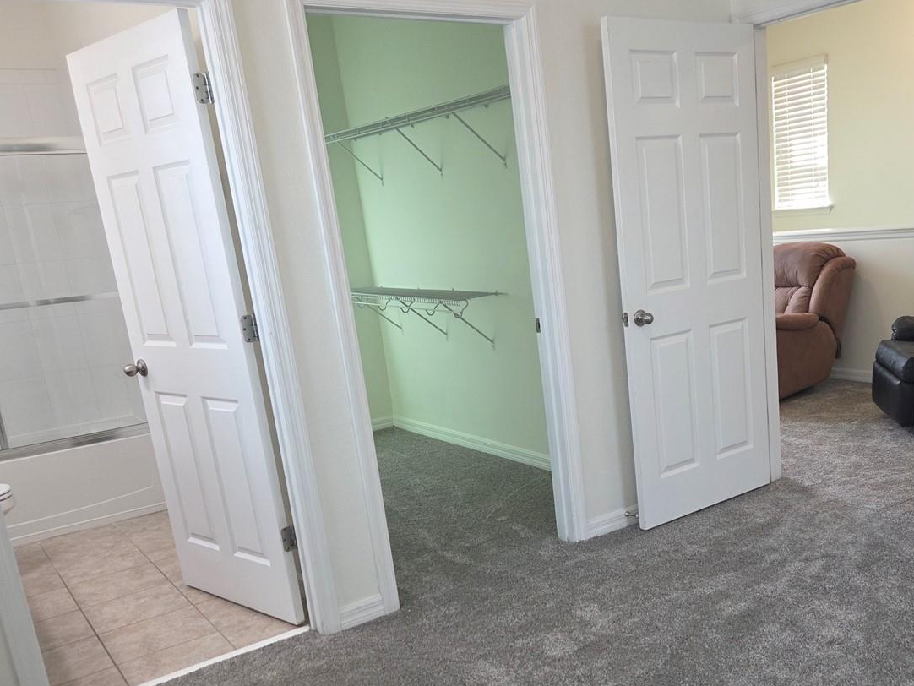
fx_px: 898
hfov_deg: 53.1
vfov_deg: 41.4
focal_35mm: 34
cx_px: 594
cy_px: 438
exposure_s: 1/120
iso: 160
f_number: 1.8
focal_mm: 5.4
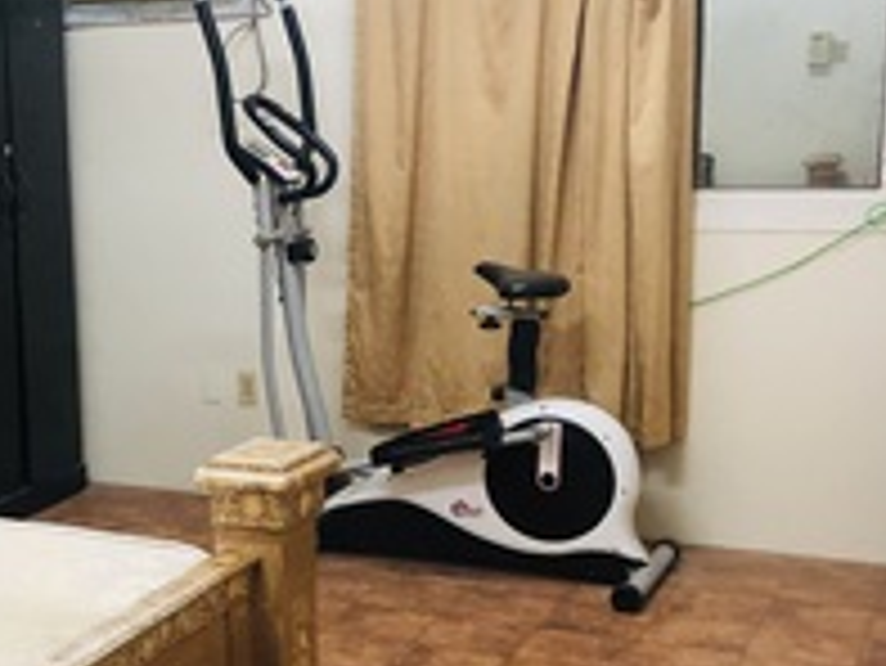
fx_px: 1665
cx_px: 61
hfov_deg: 28.5
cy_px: 475
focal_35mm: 65
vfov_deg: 22.5
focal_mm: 4
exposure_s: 1/13
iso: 100
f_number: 1.8
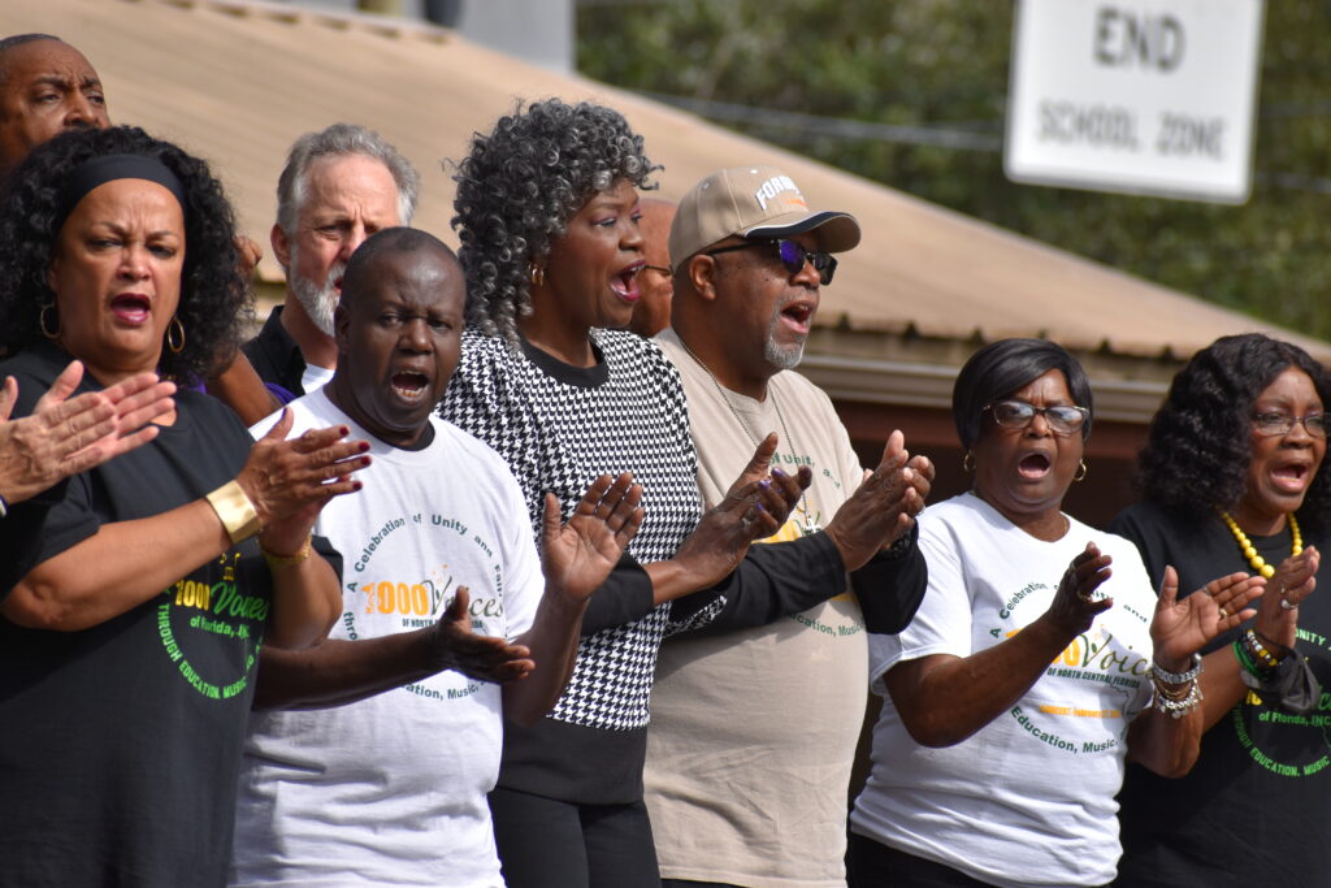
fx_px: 10538
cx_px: 666
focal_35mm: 285
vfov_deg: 4.8
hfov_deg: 7.2
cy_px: 444
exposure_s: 1/1250
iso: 200
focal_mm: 190
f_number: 6.3
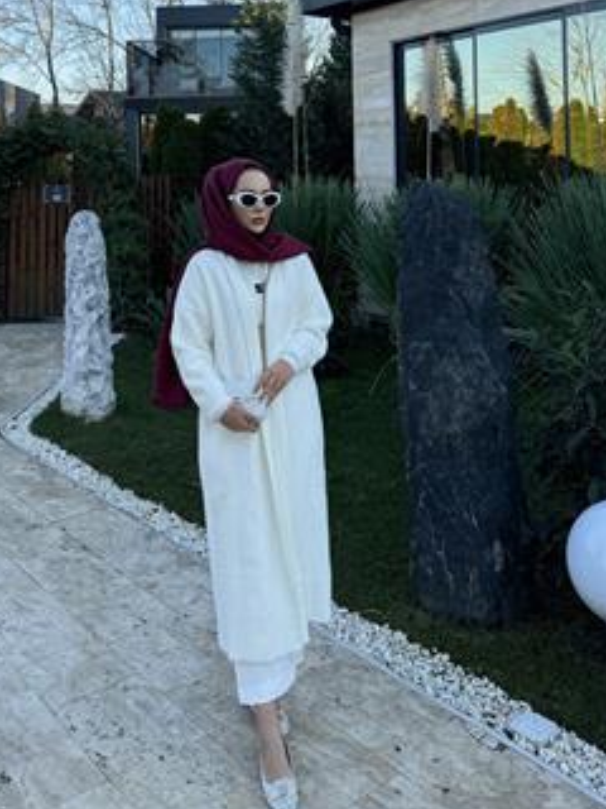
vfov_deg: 57.7
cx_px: 255
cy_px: 305
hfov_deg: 45.3
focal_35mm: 31
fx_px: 724
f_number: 1.78
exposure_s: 1/739
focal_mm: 6.76
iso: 80
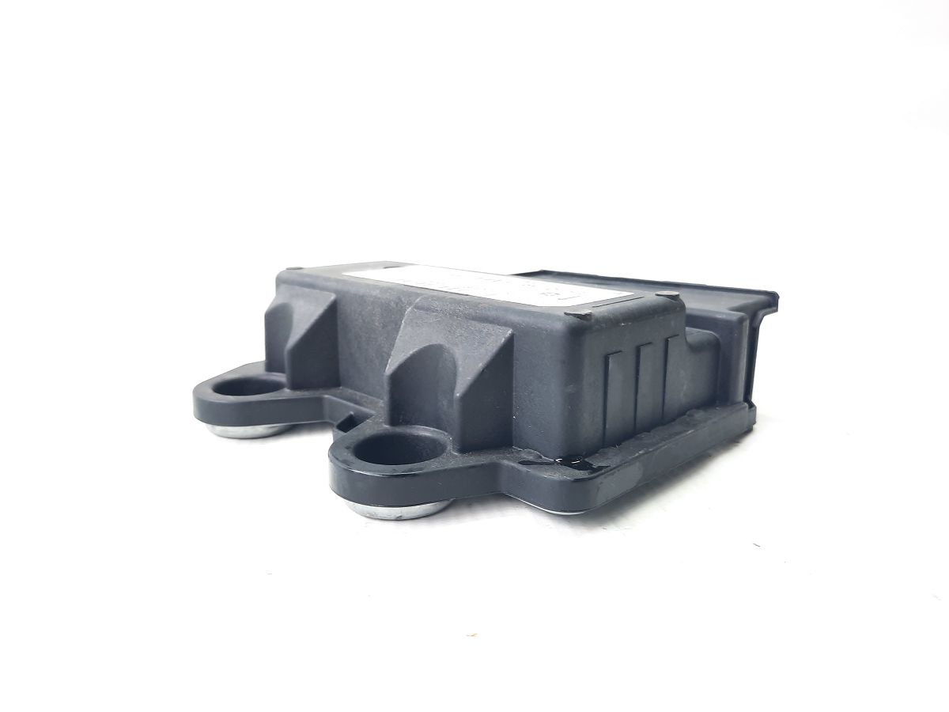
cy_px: 356
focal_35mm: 25
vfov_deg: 54.9
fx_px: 685
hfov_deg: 69.4
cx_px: 474
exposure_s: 1/50
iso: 125
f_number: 2
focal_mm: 4.6
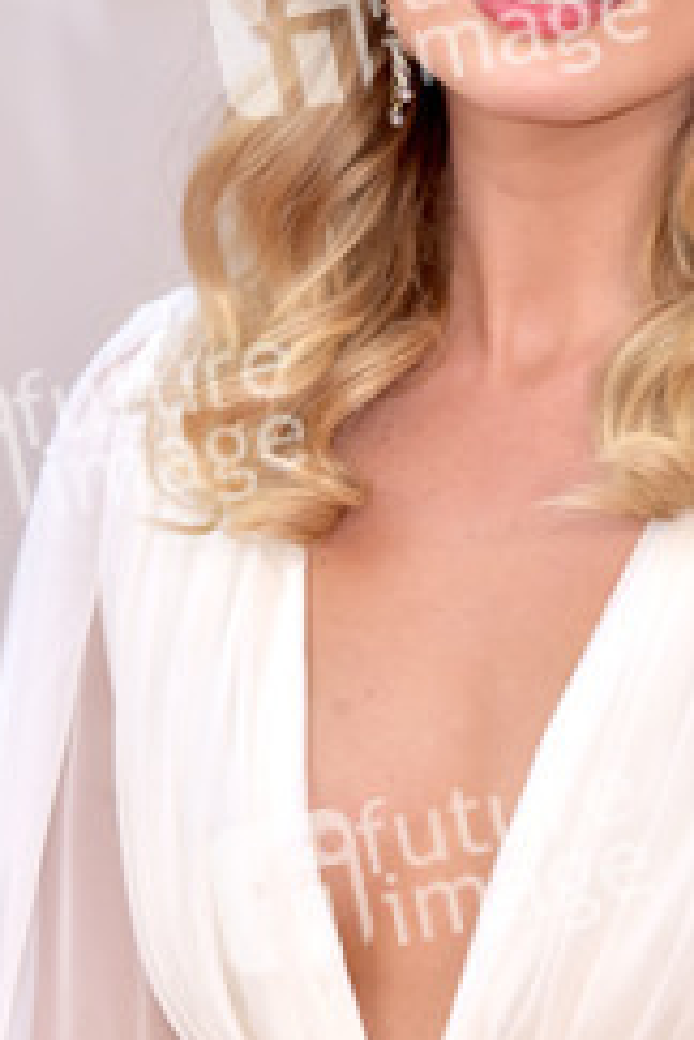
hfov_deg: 4.6
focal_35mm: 296
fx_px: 8559
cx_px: 555
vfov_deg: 7.0
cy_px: 231
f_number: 7.1
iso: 800
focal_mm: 180
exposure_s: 1/250
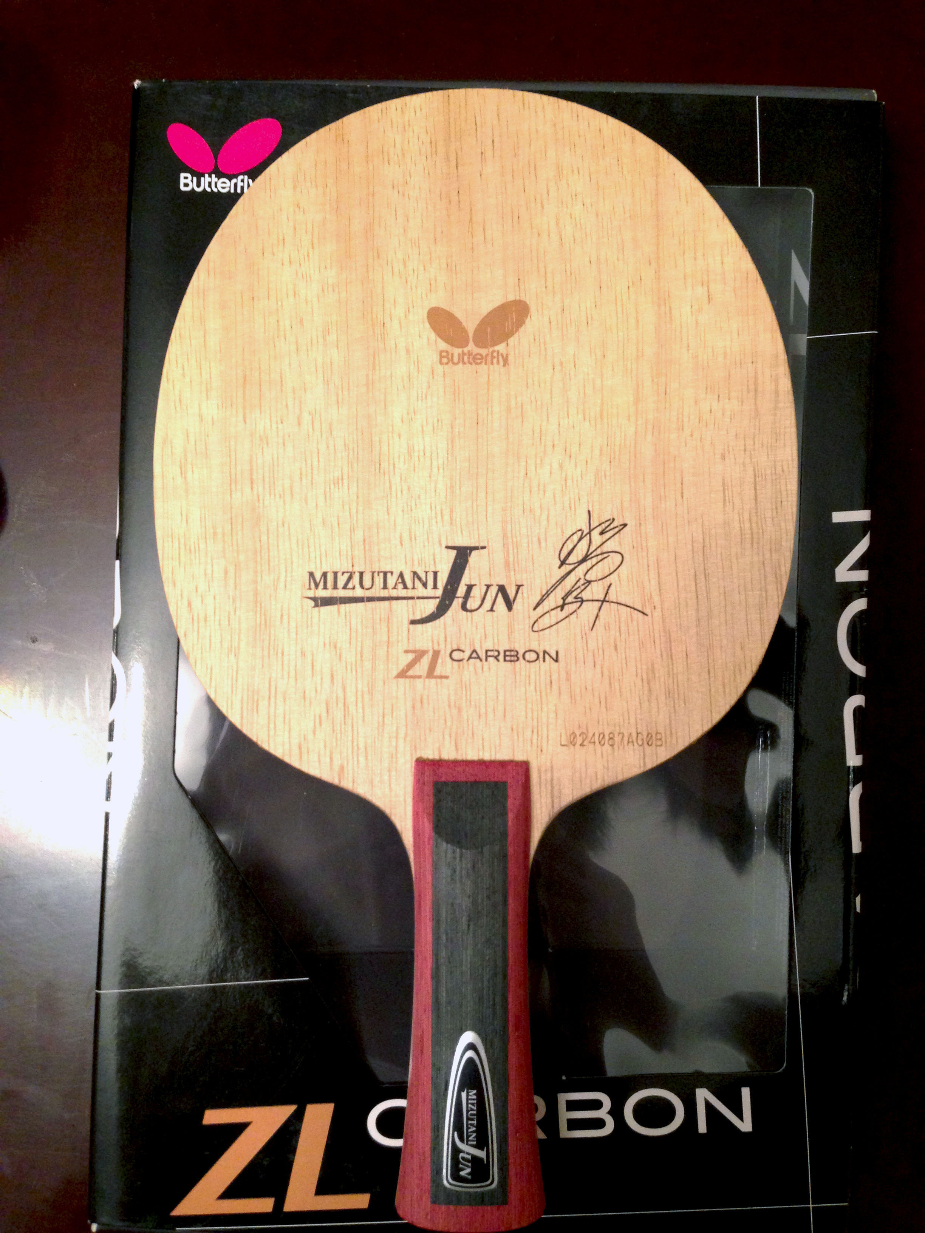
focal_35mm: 33
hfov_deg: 42.9
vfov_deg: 55.4
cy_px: 616
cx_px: 462
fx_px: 1176
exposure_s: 1/20
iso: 250
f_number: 2.4
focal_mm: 4.13
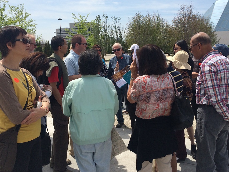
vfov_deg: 41.8
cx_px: 117
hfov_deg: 53.9
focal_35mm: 34
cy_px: 78
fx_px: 225
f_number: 2.2
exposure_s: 1/3165
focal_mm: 4.15
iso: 32
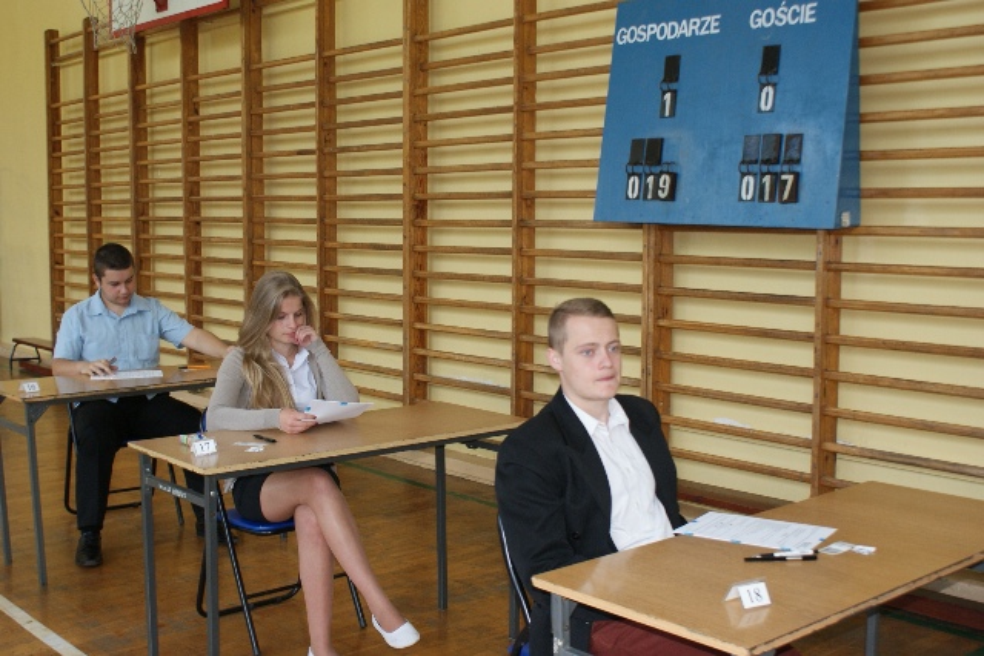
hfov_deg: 46.4
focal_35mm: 42
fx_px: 1148
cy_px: 328
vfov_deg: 31.9
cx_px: 492
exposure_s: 1/80
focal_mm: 28
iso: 400
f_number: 4.5
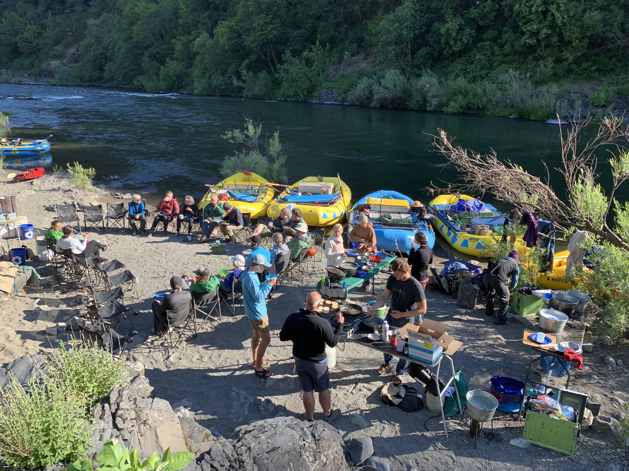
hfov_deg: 67.3
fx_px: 472
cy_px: 236
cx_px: 314
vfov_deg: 53.1
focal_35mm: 26
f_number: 1.8
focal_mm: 4.25
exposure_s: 1/422
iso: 25
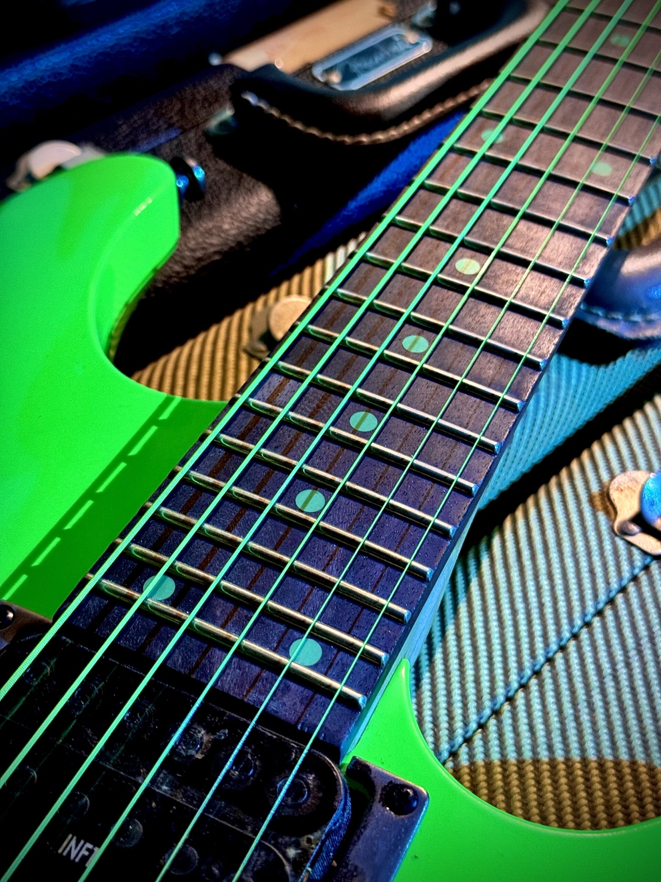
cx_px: 330
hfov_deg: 30.3
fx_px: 1222
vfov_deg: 39.7
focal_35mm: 48
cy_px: 441
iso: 400
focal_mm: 6.76
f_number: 1.78
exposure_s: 1/40
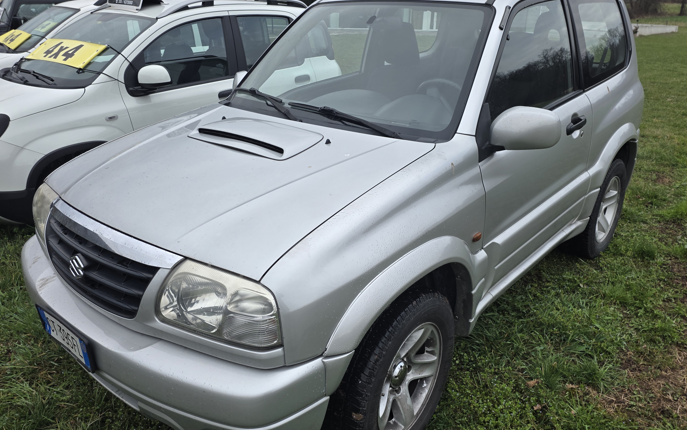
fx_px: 524
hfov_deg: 66.4
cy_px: 245
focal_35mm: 28
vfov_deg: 44.4
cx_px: 361
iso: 80
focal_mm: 6.25
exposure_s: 1/3160
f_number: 1.7
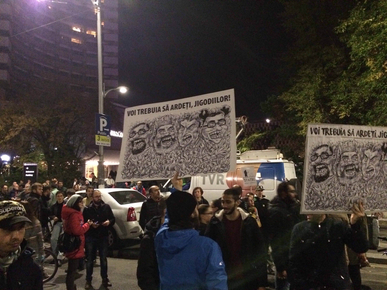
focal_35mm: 29
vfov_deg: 48.2
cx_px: 194
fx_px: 324
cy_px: 145
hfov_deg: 61.7
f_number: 2.2
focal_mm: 4.15
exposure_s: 1/17
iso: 640
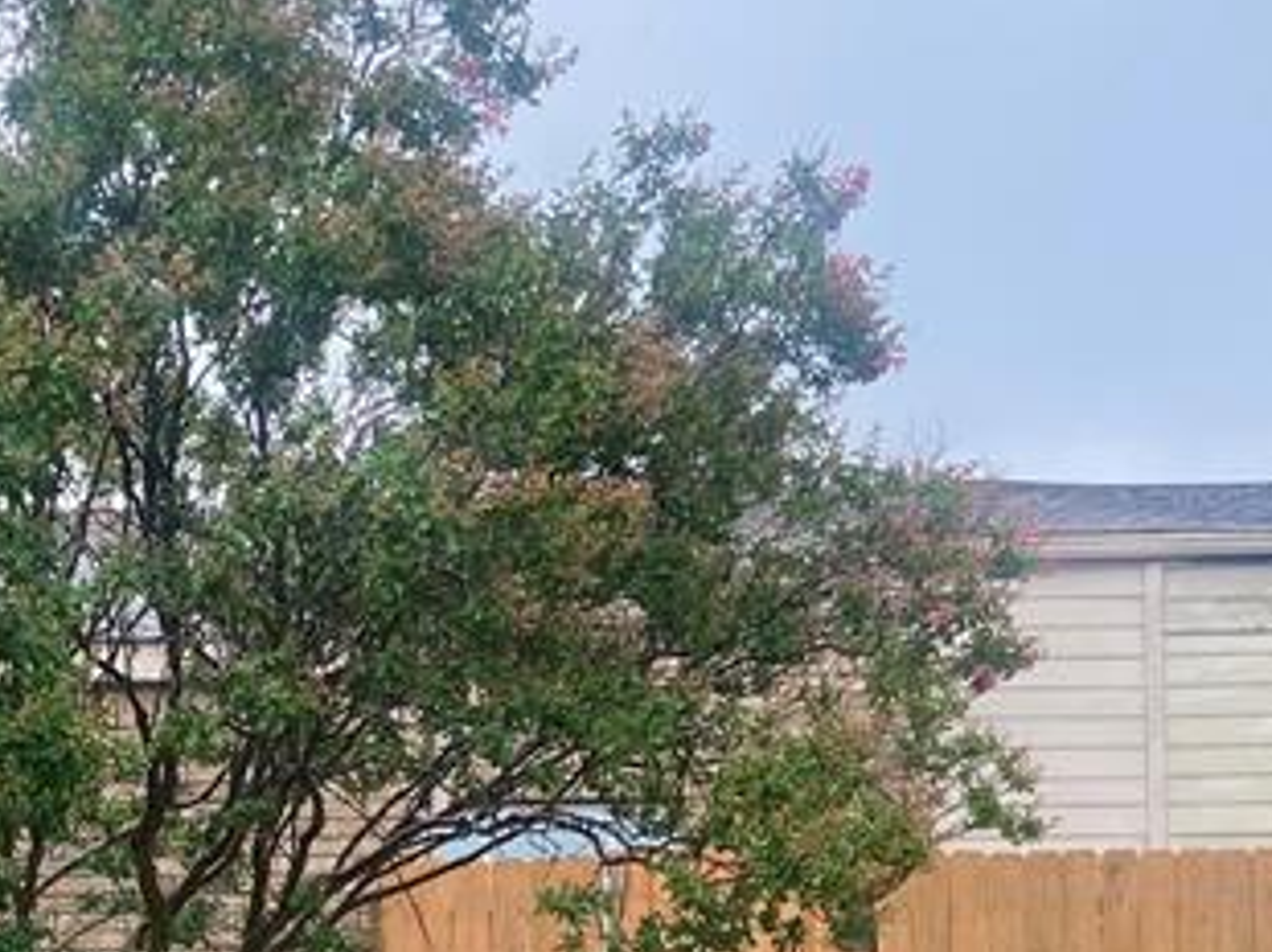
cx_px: 119
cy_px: 1174
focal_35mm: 86
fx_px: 3158
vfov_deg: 16.4
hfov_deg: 22.2
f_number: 1.8
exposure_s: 1/221
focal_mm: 4.25
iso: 32
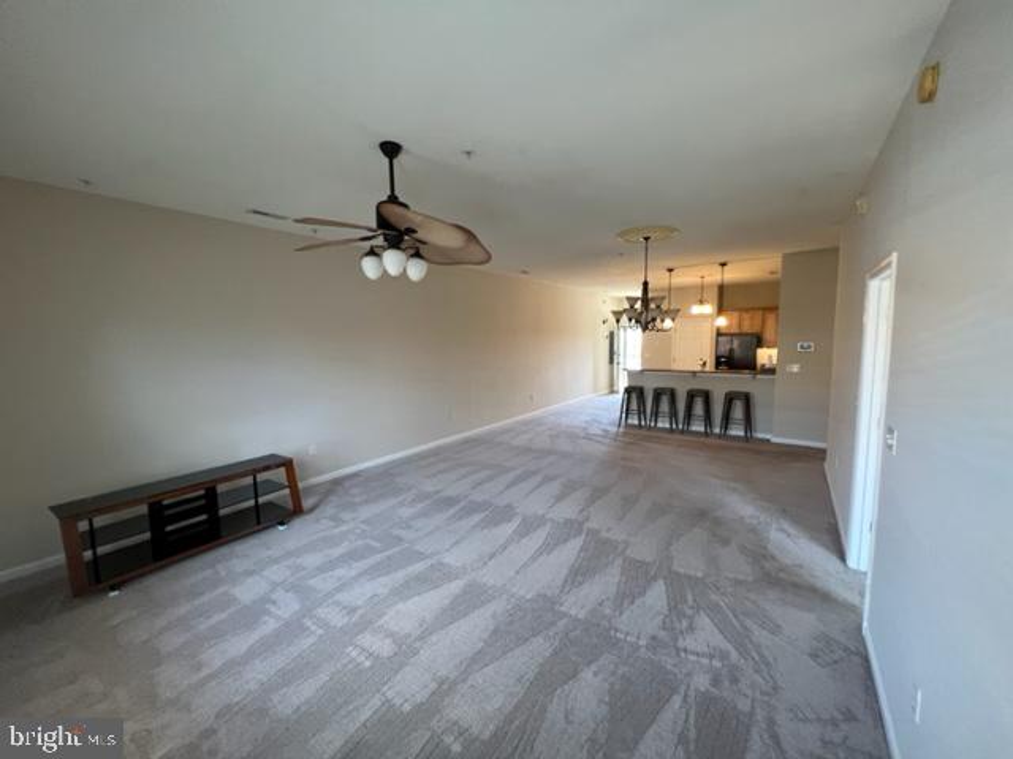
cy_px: 380
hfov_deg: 106.2
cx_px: 506
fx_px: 380
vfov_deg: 89.9
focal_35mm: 13
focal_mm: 1.57
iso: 160
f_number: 1.8
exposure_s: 1/60
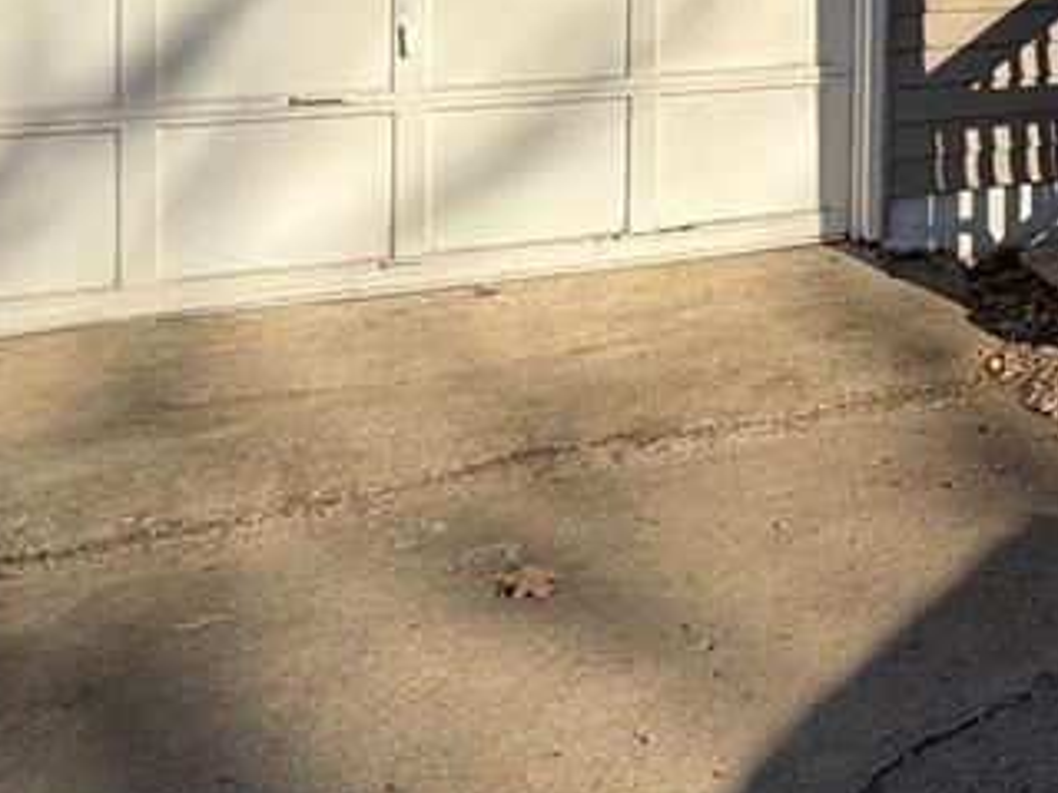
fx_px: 1375
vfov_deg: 28.6
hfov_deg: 28.5
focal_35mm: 45
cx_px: 1562
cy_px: -119
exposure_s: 1/770
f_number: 2.2
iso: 40
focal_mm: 2.22
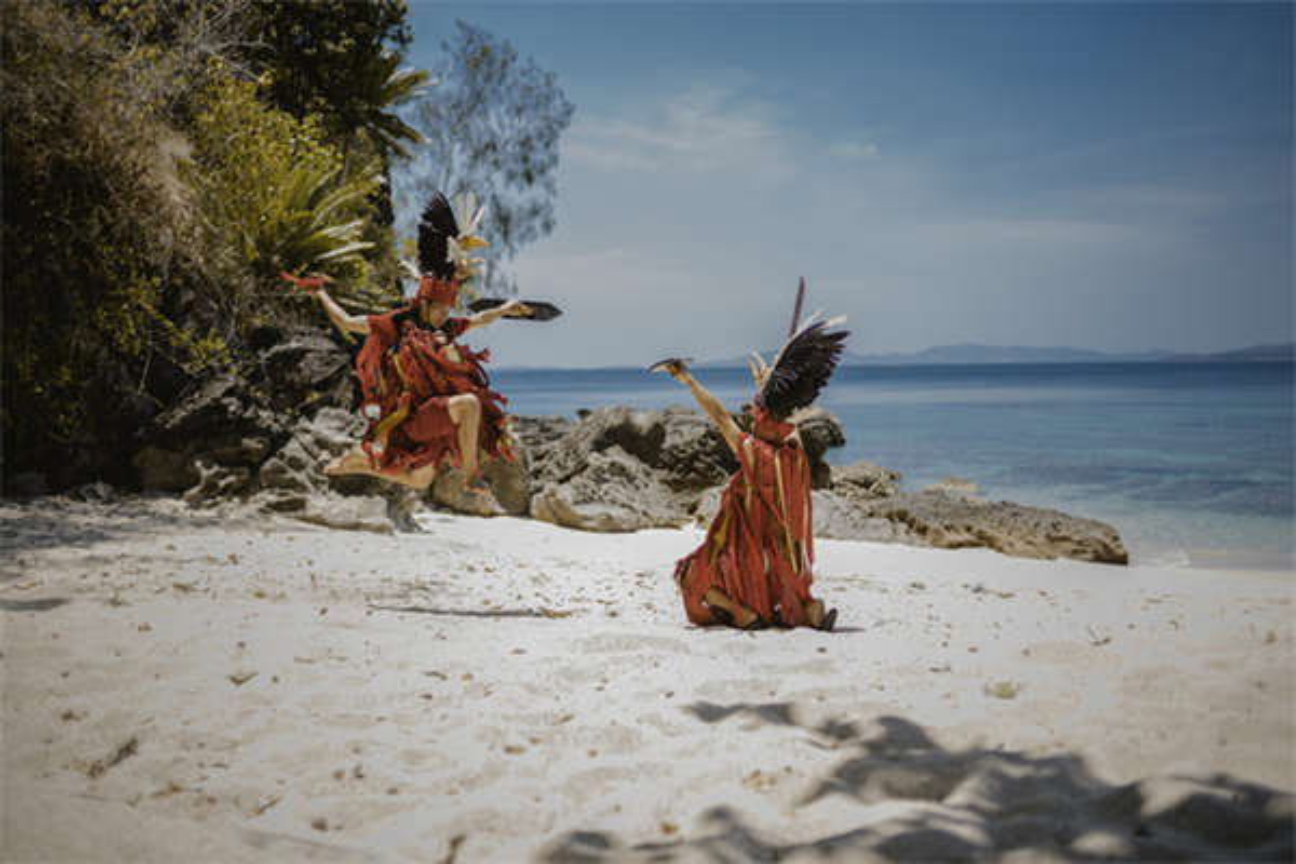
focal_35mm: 35
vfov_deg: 37.9
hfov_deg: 54.4
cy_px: 432
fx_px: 1260
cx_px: 648
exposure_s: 1/1250
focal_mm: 35
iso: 50
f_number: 2
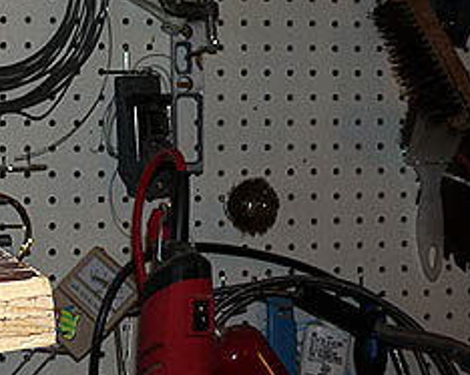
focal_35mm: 72
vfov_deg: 20.8
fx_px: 1001
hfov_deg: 23.3
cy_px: 42
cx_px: -149
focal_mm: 4.8
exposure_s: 1/30
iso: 100
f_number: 4
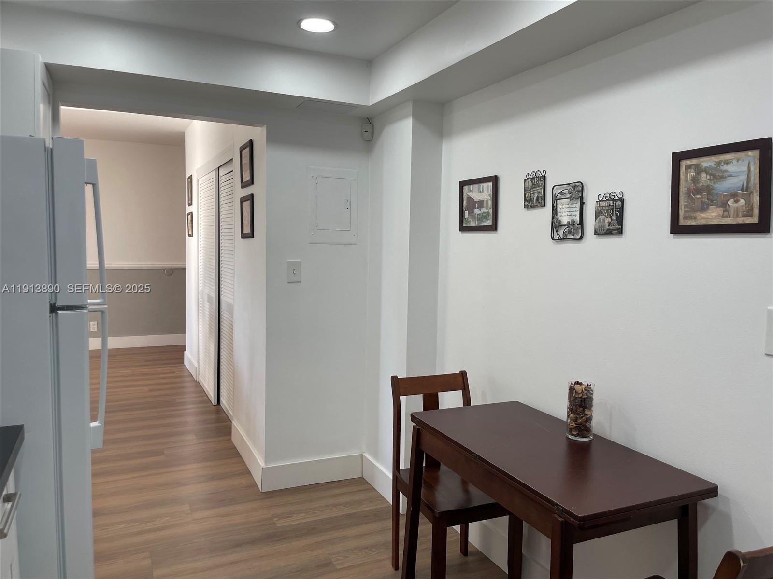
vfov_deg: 53.1
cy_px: 290
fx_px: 581
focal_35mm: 26
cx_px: 386
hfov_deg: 67.3
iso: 40
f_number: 1.6
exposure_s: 1/120
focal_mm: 4.2
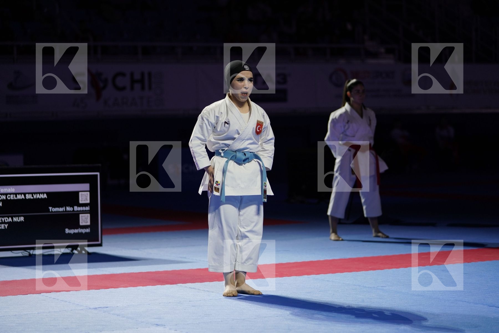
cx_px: 250
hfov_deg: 19.6
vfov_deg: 13.2
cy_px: 166
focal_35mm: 104
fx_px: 1441
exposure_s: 1/500
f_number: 2.8
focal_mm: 104
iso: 500
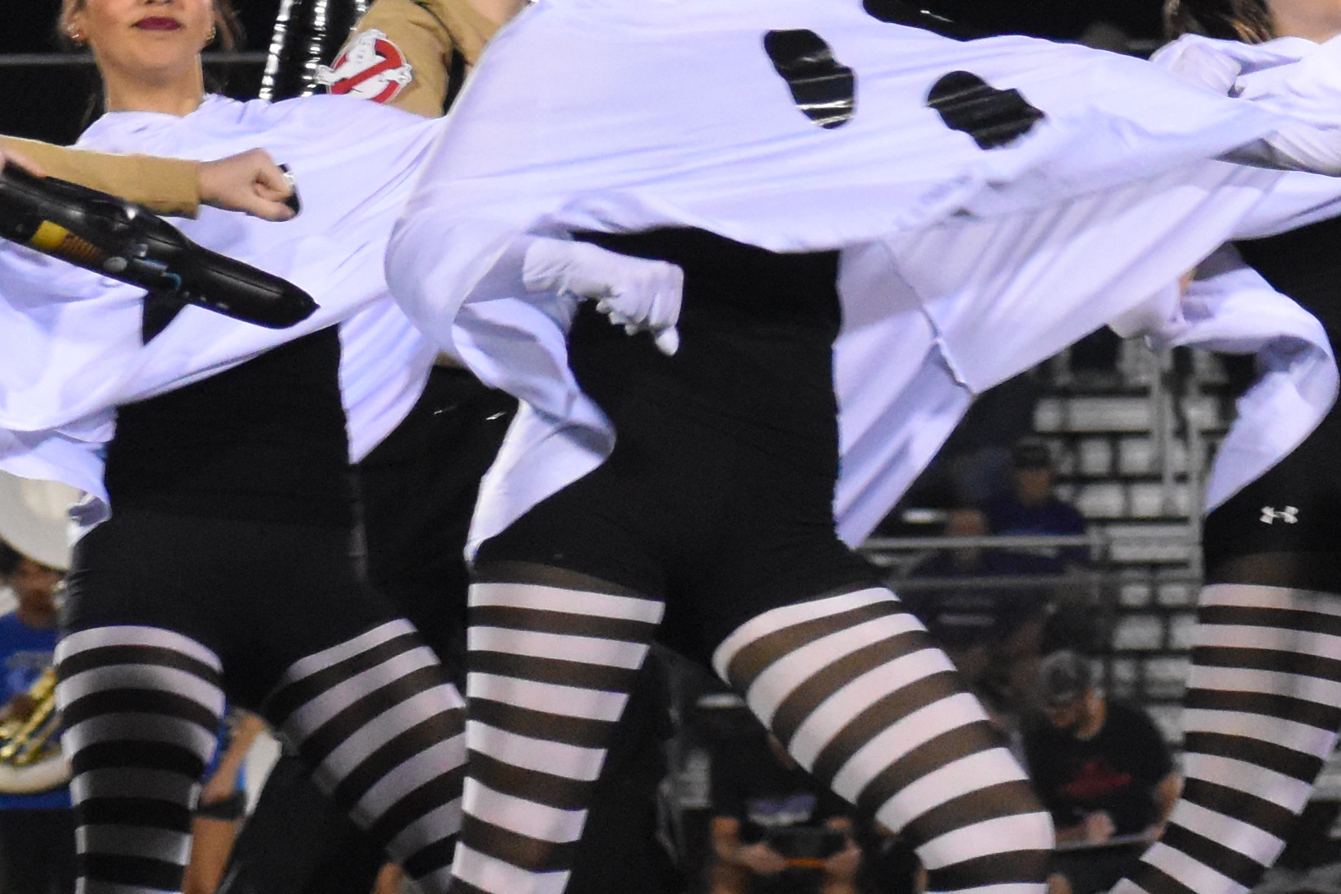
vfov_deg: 2.9
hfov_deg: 4.4
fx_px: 17463
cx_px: 844
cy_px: 609
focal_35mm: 469
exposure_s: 1/250
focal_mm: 85
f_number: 4.8
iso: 3200
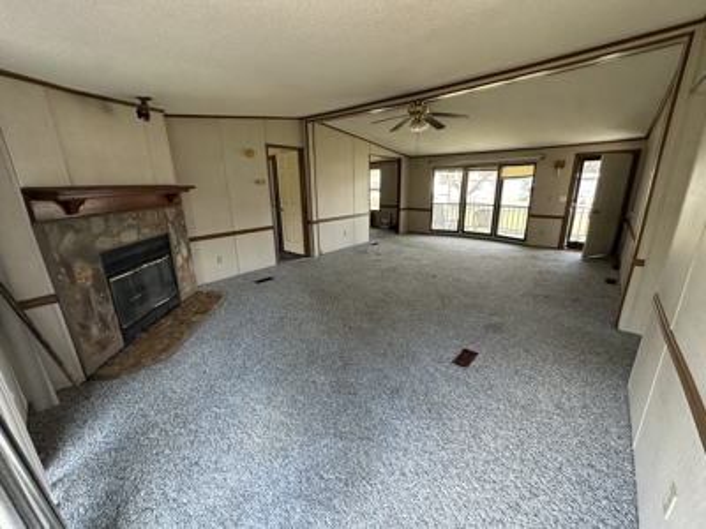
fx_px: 286
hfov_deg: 102.1
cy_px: 264
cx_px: 353
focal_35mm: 14
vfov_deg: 85.7
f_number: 2.2
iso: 200
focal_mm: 2.22
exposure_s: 1/99
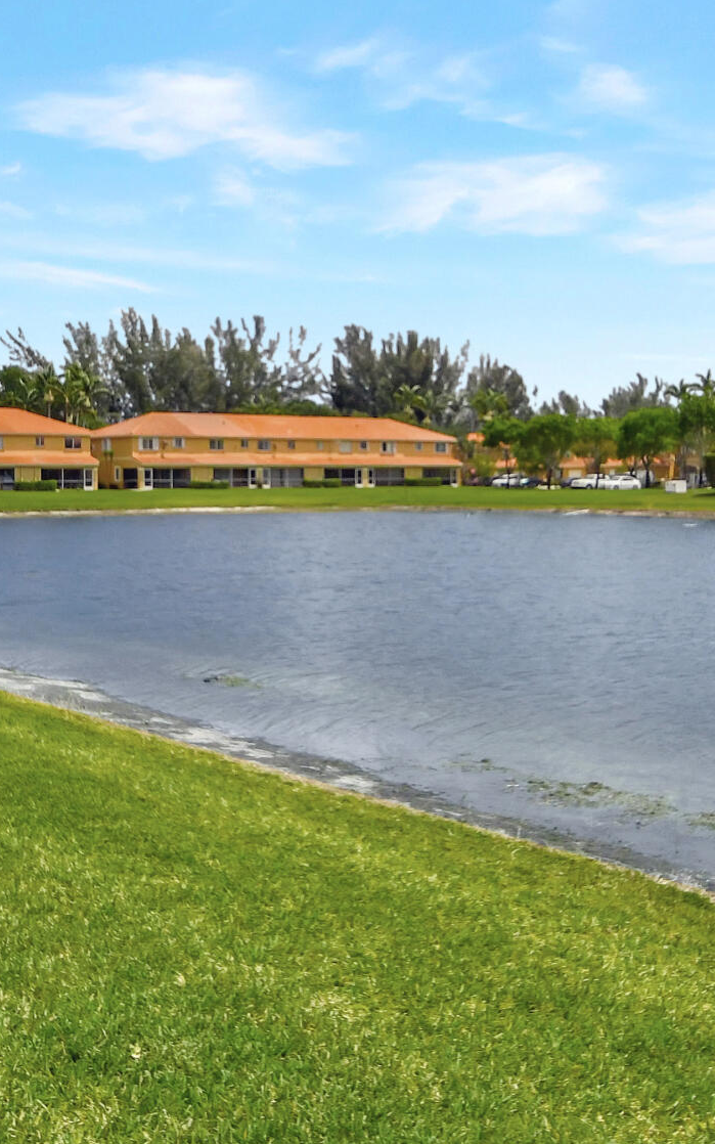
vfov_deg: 47.6
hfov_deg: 31.3
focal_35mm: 41
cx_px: 359
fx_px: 1278
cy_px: 407
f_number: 8
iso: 400
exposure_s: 1/2500
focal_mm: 10
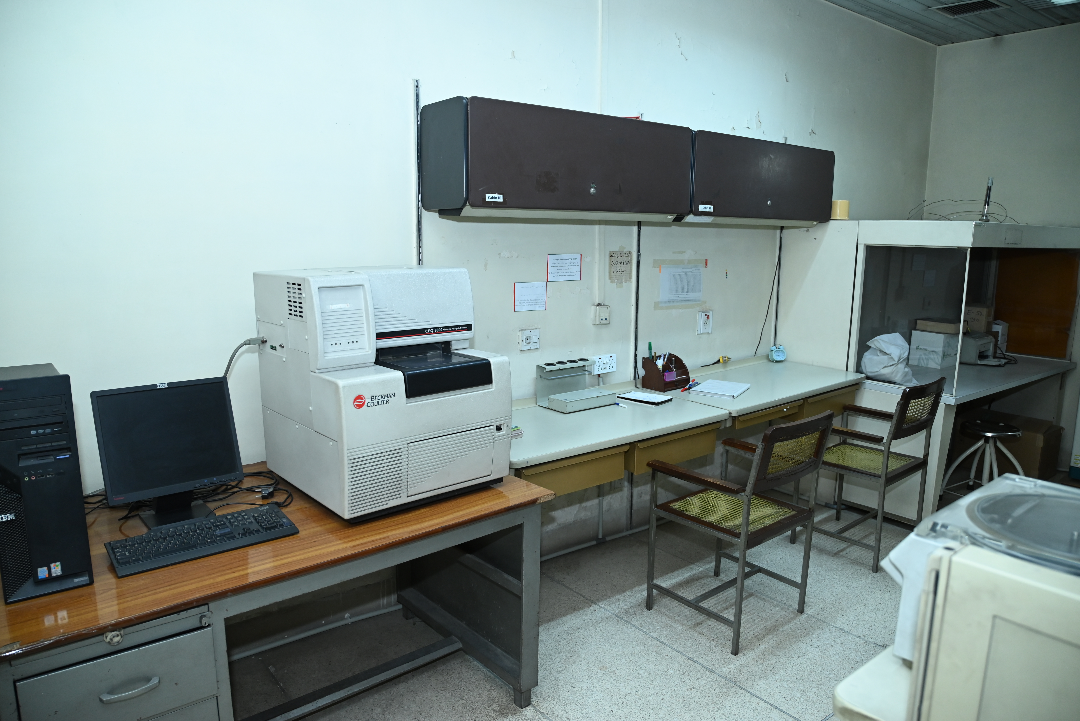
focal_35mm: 29
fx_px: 870
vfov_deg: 45.0
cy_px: 360
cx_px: 540
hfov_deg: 63.6
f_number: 4
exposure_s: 1/160
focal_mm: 29
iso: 1000
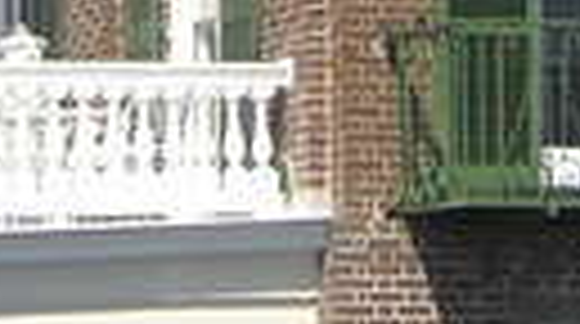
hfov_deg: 7.3
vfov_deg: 4.0
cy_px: -464
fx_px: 4575
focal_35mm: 298
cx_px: 396
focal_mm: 7.1
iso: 64
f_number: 6.1
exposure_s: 1/438
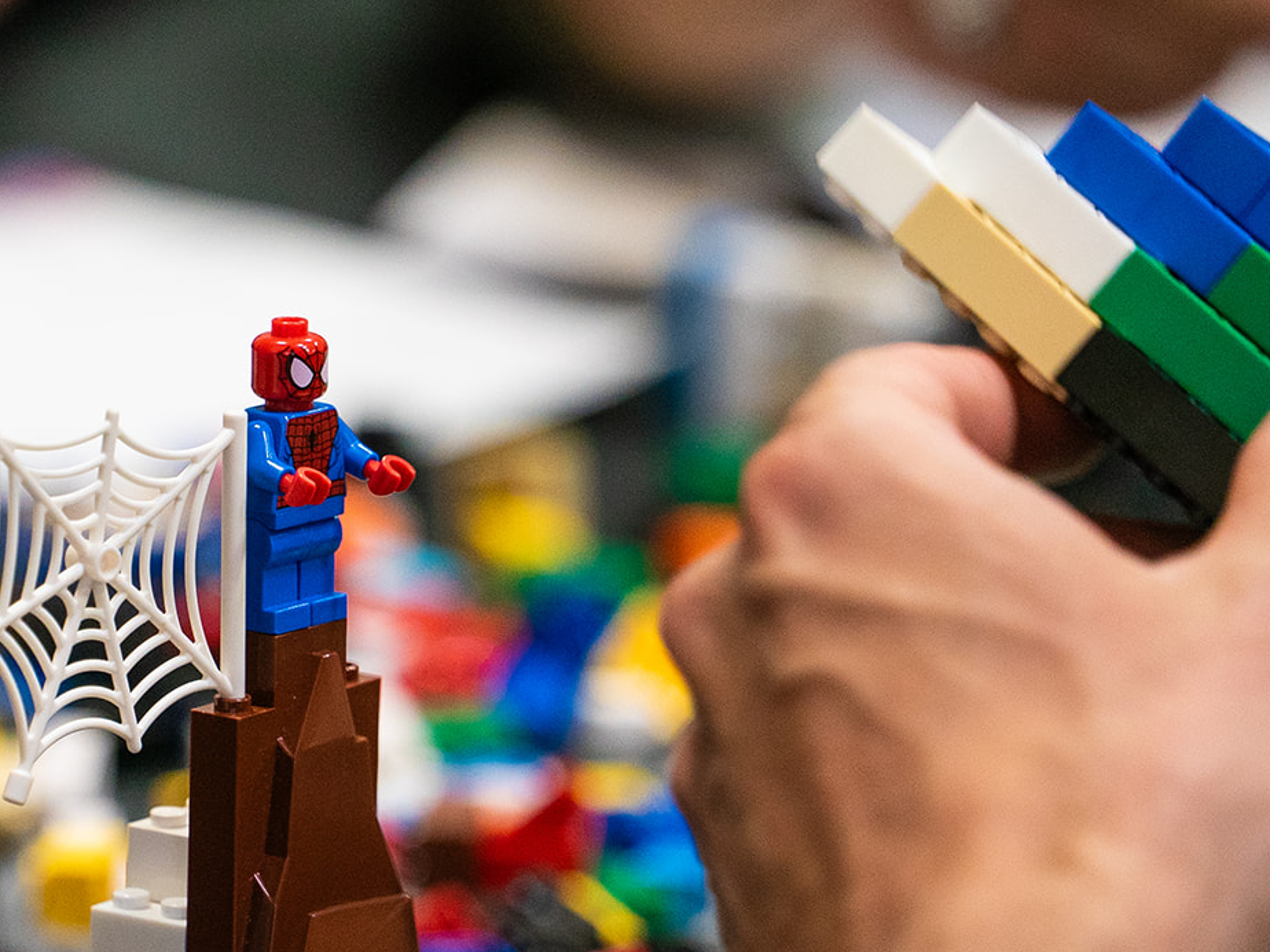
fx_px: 15152
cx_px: 331
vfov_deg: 3.6
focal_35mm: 413
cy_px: 623
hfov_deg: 4.8
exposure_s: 1/60
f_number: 5.6
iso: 3200
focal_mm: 248
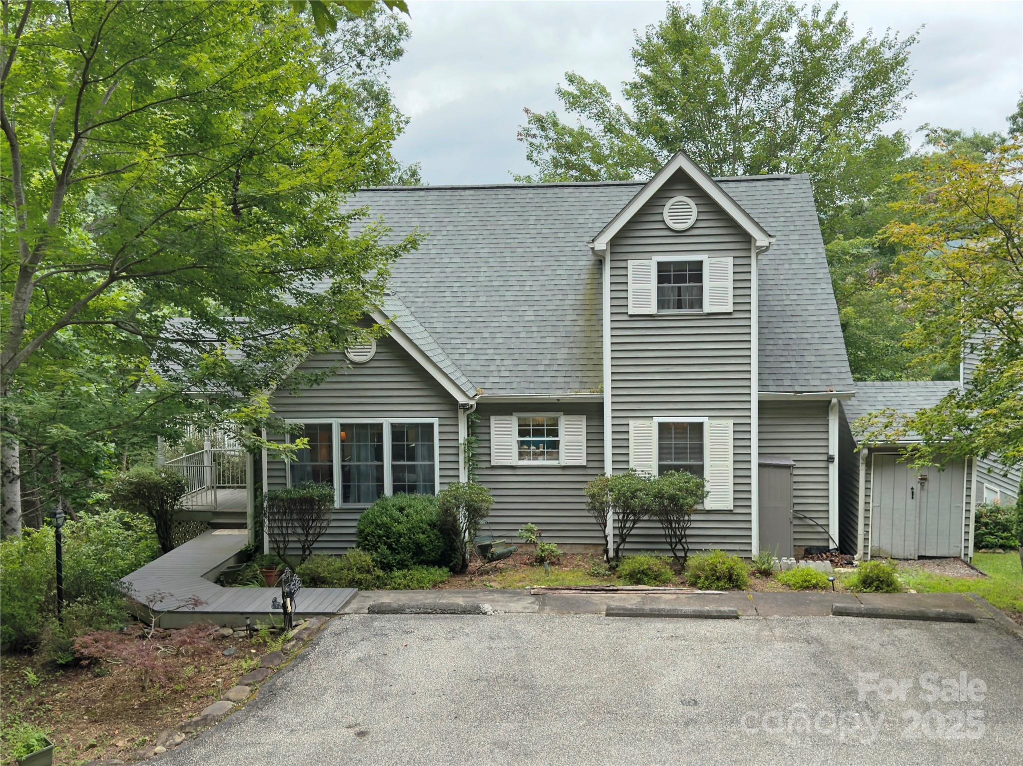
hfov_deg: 60.0
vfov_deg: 46.8
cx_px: 512
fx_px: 886
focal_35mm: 30
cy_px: 383
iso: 64
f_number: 1.78
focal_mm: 6.76
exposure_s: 1/1353
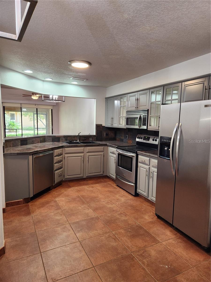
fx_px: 187
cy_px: 141
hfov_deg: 58.9
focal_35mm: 23
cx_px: 106
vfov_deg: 73.9
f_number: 1.8
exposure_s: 1/120
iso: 250
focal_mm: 5.4
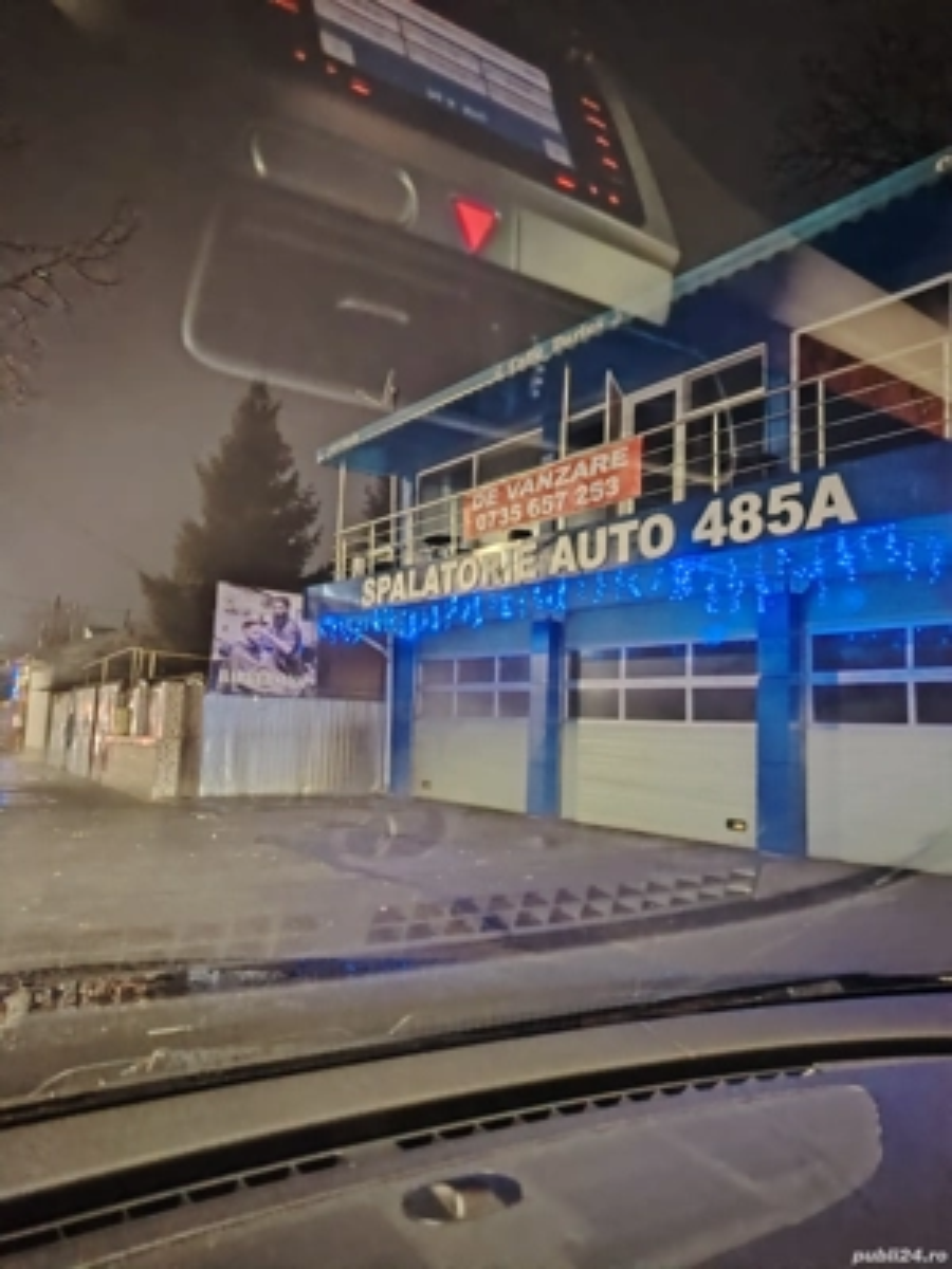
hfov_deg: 56.8
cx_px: 476
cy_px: 634
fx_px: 880
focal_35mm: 24
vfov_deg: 71.6
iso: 17920
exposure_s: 1/15.2
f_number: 1.75
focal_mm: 5.25
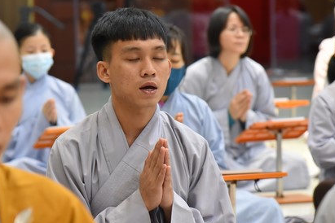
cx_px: 126
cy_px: 116
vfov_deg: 7.2
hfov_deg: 10.8
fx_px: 1768
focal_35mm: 190
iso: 3200
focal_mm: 120
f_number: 5
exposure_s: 1/100
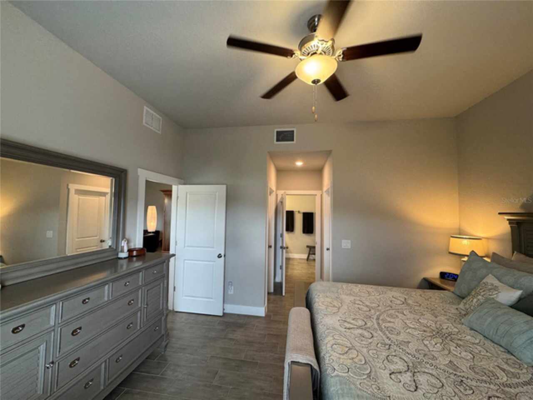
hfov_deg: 102.1
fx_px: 216
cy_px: 200
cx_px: 266
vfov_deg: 85.7
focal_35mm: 14
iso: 200
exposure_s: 1/120
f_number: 2.2
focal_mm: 2.22
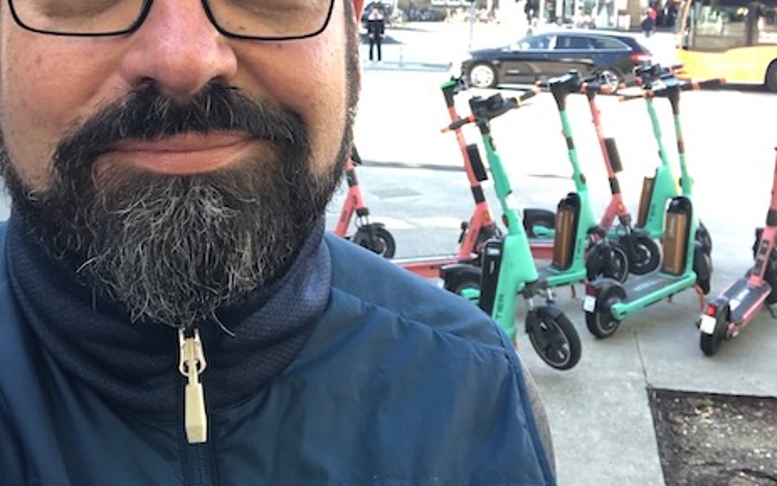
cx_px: 375
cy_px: 112
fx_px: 996
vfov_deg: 27.0
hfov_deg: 42.6
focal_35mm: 47
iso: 80
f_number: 2.2
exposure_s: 1/120
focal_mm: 2.87
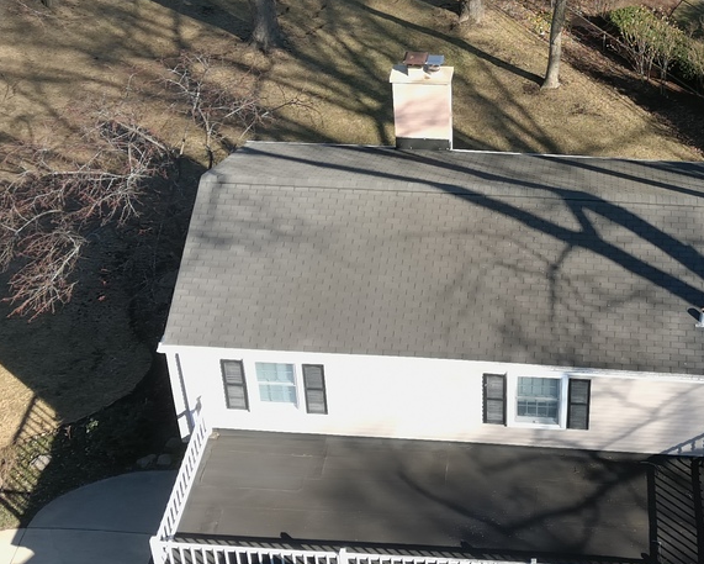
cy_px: 100
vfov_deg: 23.4
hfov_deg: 29.2
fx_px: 1334
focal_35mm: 64
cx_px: 520
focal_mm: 4.74
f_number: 1.8
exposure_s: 1/400
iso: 100
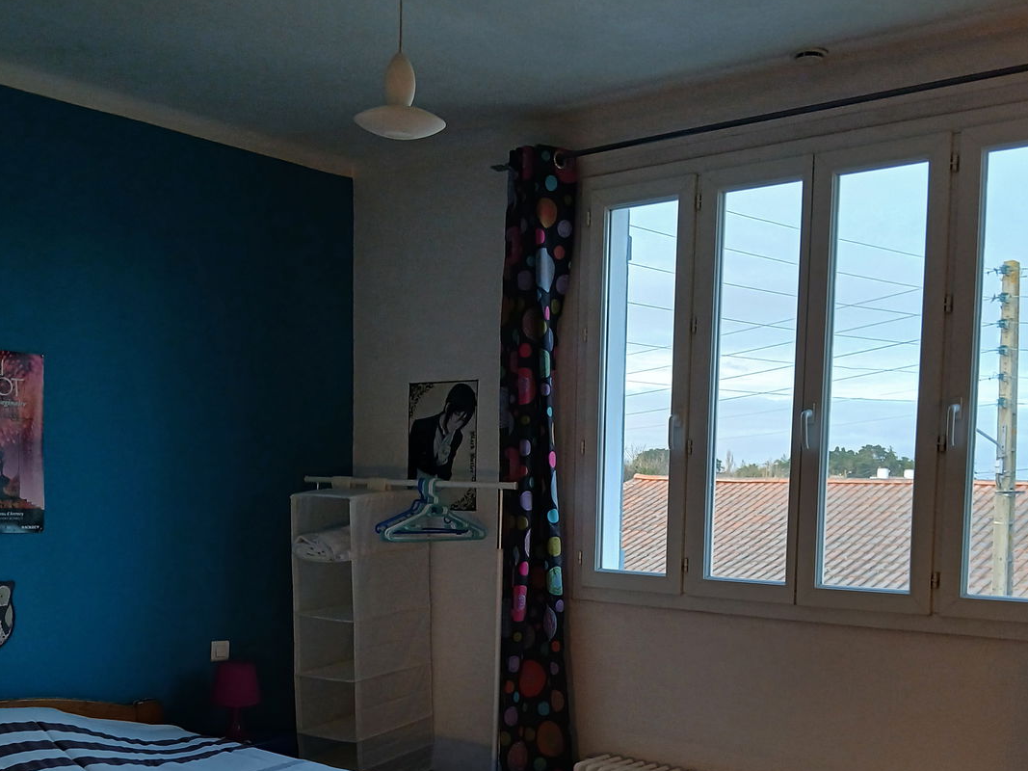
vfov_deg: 36.1
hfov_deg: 47.9
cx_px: 534
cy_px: 567
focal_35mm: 39
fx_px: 1158
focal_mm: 3.98
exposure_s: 1/50
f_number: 1.8
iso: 125
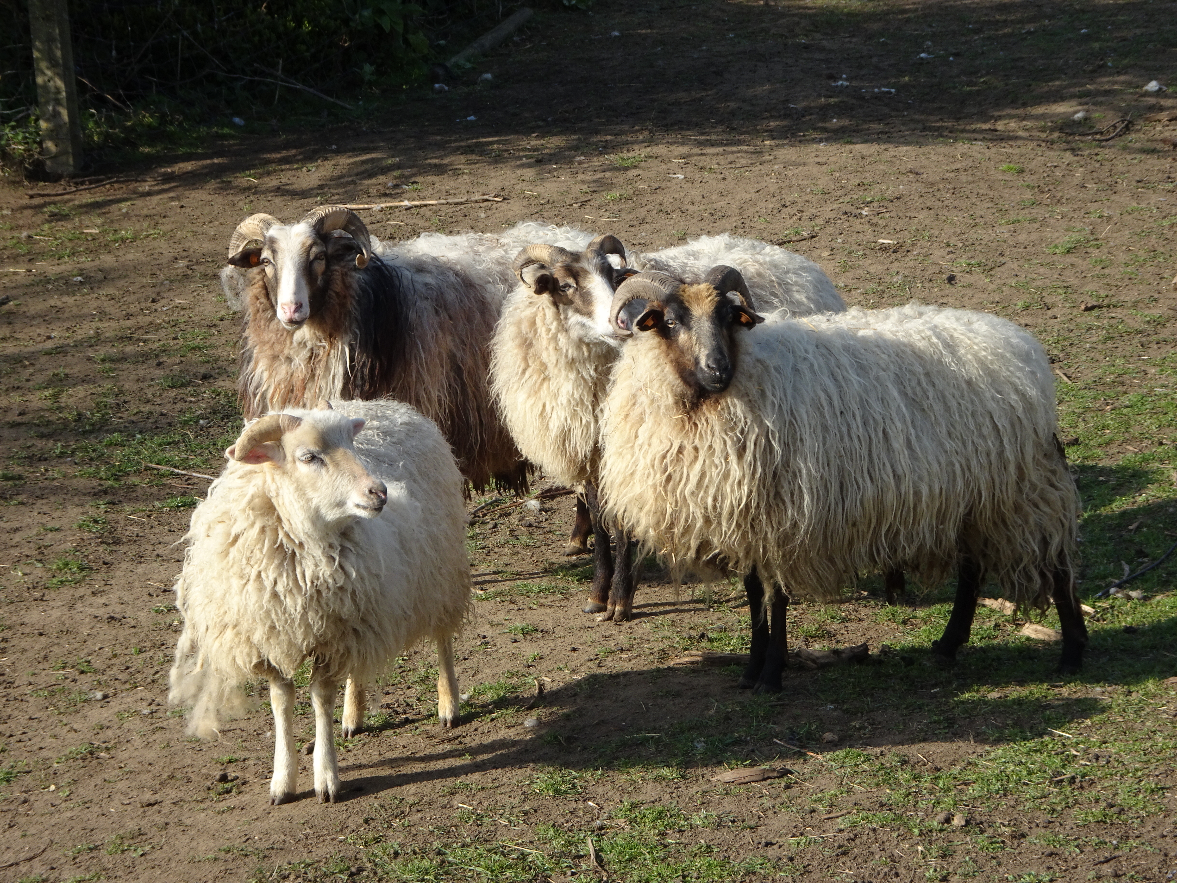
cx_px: 588
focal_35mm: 96
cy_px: 442
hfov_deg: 20.4
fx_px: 3264
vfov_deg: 15.4
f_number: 5
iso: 80
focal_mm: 16.46
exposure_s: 1/250
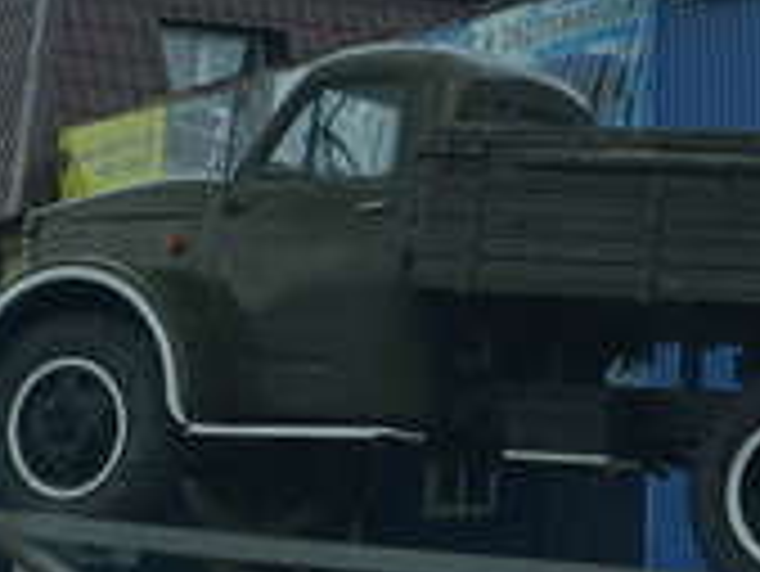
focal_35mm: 188
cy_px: 207
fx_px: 4131
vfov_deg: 7.9
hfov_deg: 10.4
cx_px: -9
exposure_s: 1/160
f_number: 9
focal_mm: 26
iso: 100
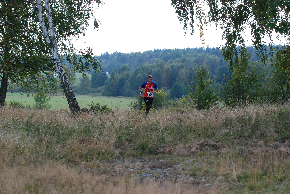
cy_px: 97
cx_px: 145
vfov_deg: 13.1
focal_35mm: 105
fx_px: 847
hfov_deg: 19.4
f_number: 5.6
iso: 1000
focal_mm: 70
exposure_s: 1/1600
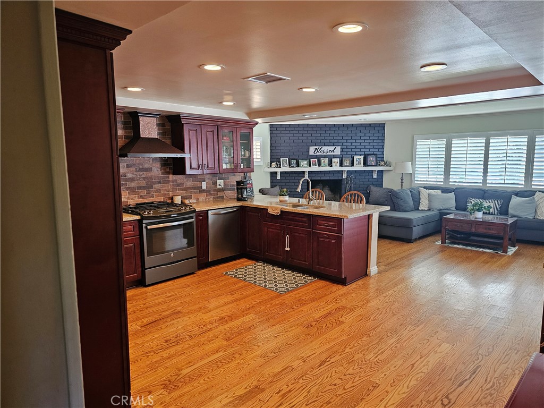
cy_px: 204
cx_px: 272
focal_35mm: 23
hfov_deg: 73.9
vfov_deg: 58.9
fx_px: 361
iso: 640
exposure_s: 1/60
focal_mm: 6.3
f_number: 1.7
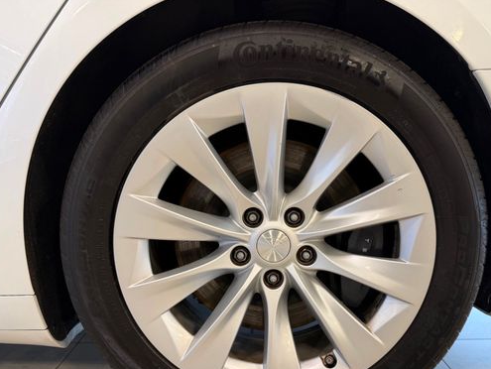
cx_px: 262
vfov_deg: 45.0
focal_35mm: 31
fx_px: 440
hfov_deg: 58.3
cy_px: 236
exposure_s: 1/120
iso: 125
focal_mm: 6.76
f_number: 1.78
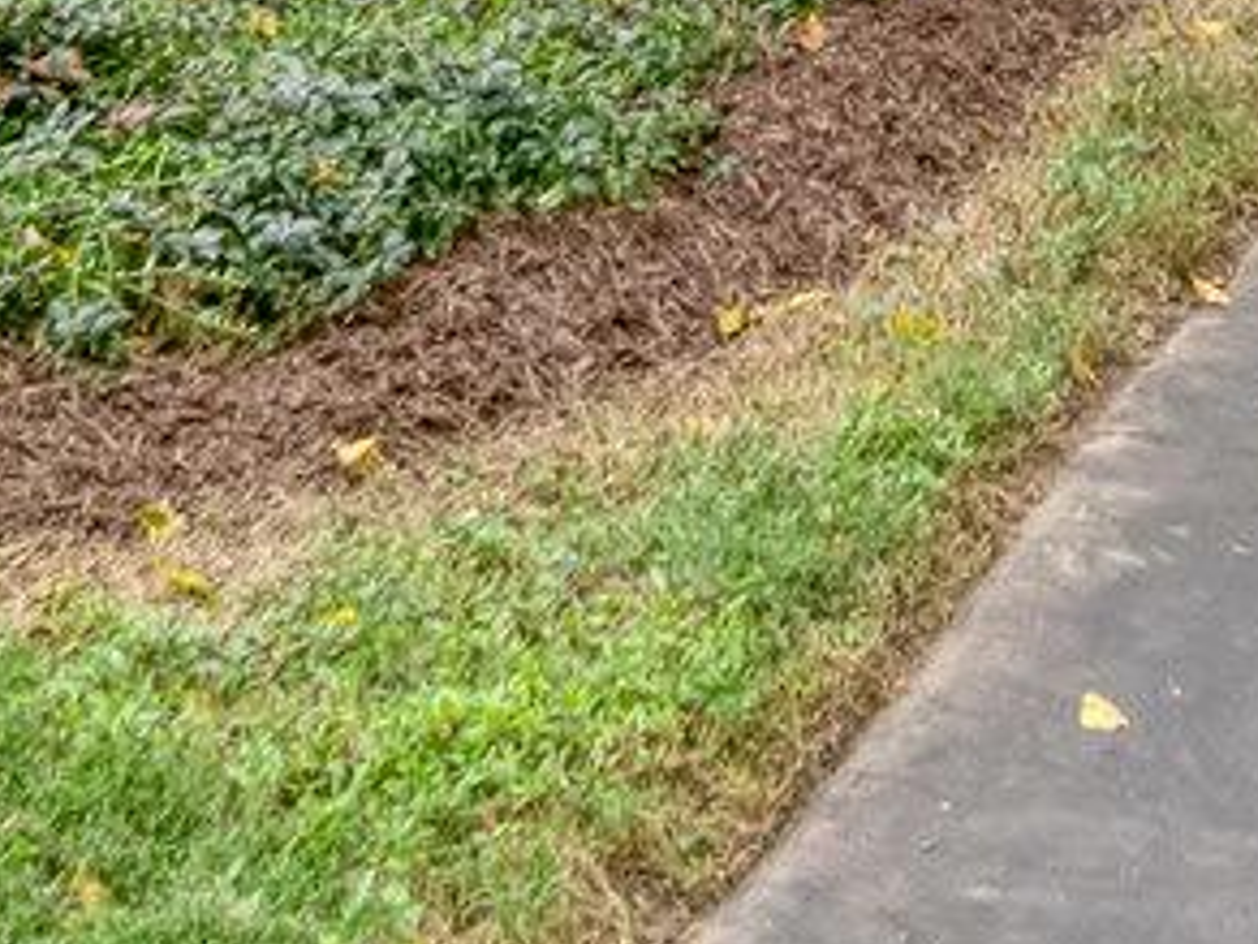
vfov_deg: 8.2
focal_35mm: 162
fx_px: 5887
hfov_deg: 12.0
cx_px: 1323
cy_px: -1532
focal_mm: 24
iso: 400
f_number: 8
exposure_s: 1/80
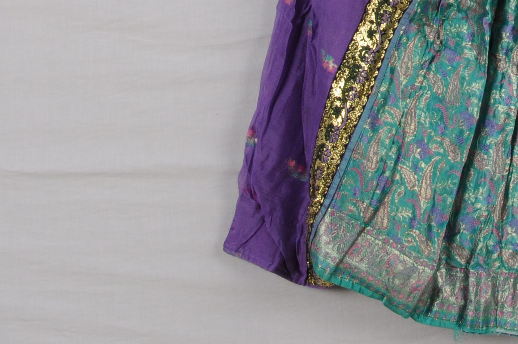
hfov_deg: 15.9
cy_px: -124
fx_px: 1811
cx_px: 540
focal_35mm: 126
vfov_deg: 10.6
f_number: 16
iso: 400
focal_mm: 28
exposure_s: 1/8
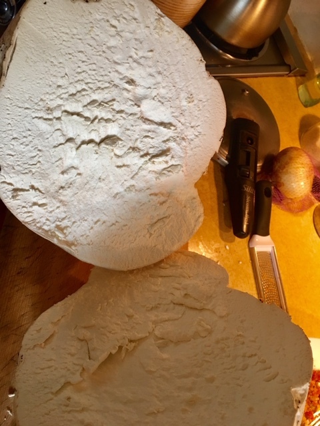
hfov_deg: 48.2
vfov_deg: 61.7
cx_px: 160
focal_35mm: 29
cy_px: 213
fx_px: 357
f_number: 2.2
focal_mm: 4.15
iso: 50
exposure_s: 1/15
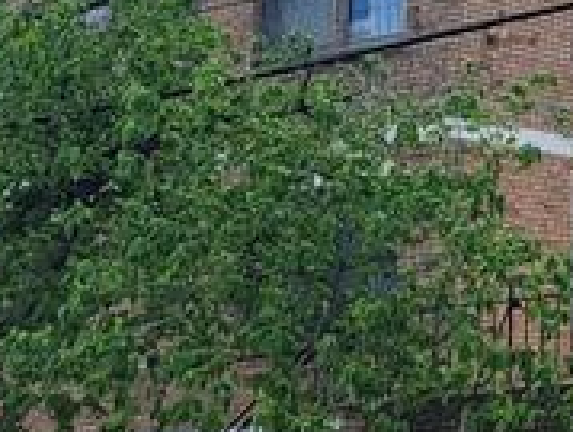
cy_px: -93
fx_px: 2272
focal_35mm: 137
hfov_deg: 12.8
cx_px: 1082
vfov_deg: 10.7
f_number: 1.8
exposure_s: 1/701
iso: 16
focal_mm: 6.7
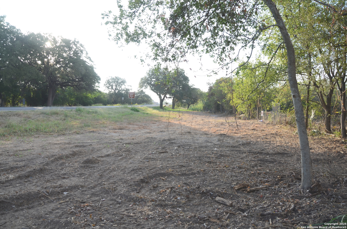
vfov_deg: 47.7
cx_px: 174
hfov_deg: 67.5
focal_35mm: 27
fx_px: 260
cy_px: 114
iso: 100
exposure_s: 1/160
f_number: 6.3
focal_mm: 18
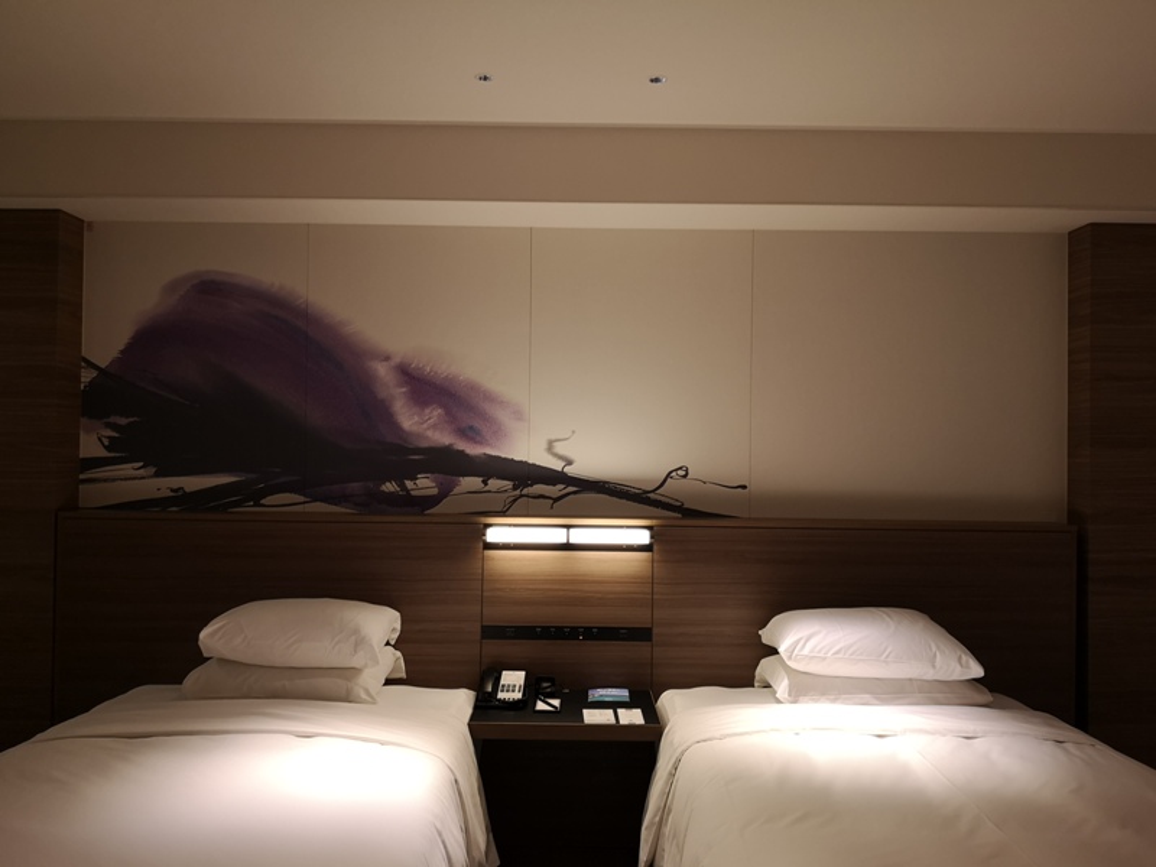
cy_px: 434
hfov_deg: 65.3
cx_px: 578
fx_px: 902
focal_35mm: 27
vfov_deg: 51.4
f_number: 1.8
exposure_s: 1/30
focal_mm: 3.95
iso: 160
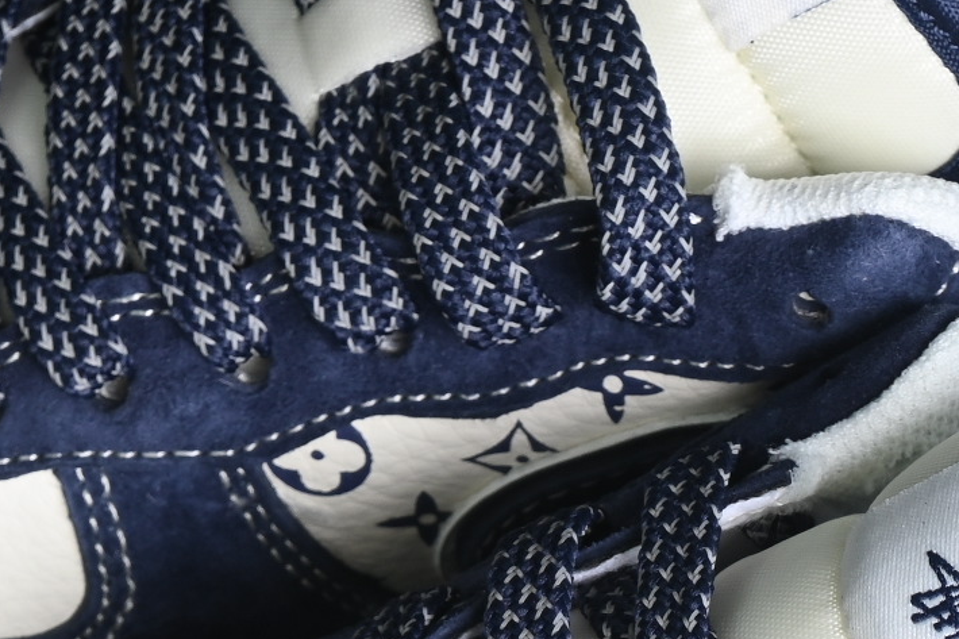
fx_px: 7830
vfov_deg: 4.7
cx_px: 484
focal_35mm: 294
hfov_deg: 7.0
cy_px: 754
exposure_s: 1/50
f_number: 6.3
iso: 160
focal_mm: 50
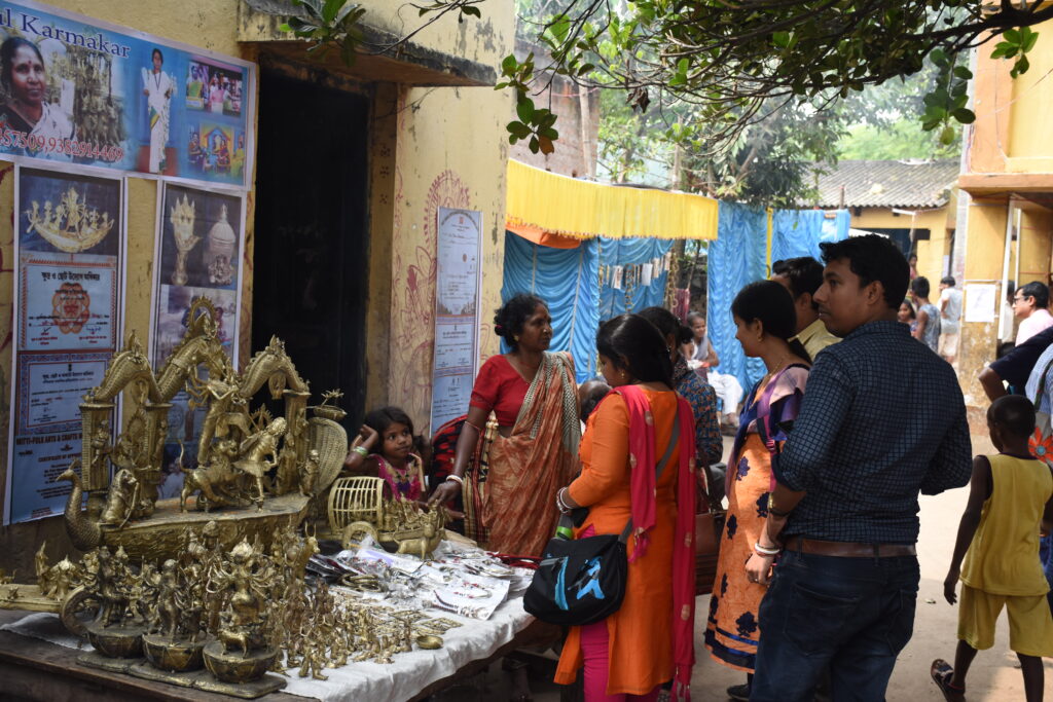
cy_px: 351
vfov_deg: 29.9
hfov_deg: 43.6
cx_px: 526
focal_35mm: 45
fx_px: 1316
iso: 400
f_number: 4.5
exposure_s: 1/400
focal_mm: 30
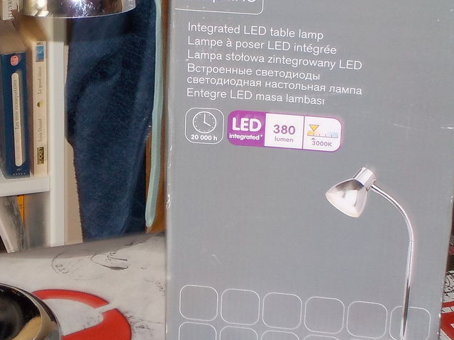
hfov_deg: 17.6
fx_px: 1456
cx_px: 118
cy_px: 136
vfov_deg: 13.3
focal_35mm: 111
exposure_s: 1/60
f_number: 5.3
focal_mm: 9.7
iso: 200
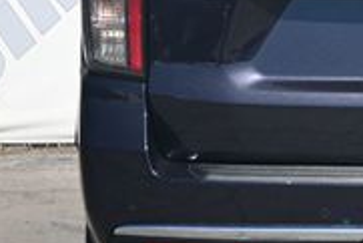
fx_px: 2351
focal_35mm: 233
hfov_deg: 8.7
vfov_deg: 5.9
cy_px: 22
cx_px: 459
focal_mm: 44
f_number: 6
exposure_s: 1/250
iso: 125
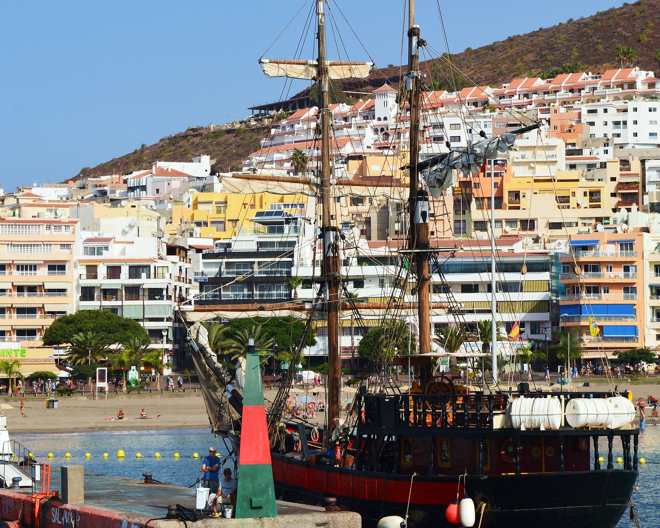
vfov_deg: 14.8
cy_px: 239
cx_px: 429
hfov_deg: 18.4
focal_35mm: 104
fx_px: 2031
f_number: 11
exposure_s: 1/500
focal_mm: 52
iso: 180
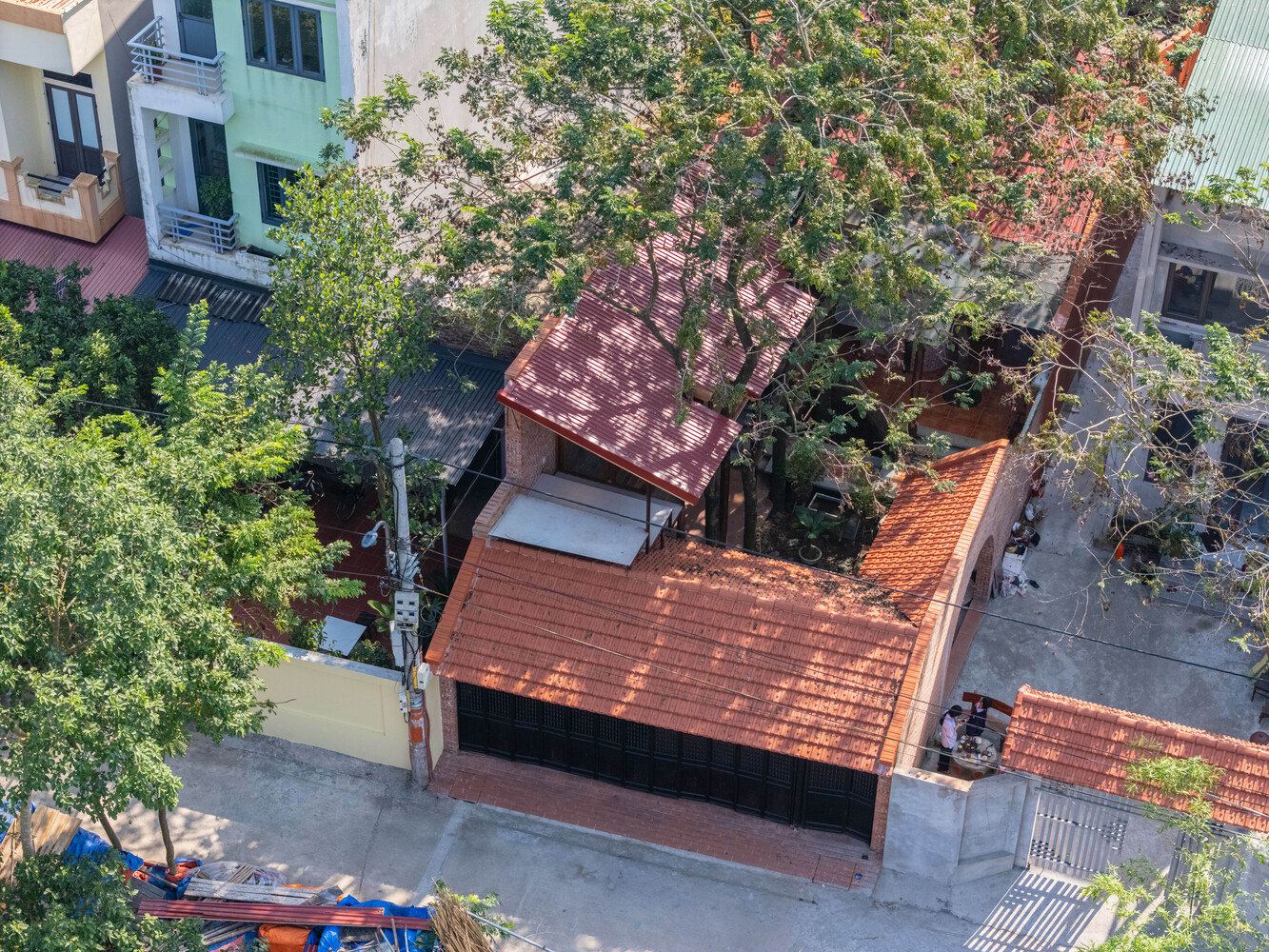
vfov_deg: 21.0
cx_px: 634
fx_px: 2566
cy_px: 476
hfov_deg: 27.8
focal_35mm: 70
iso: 170
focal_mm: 19.35
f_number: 2.8
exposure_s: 1/730
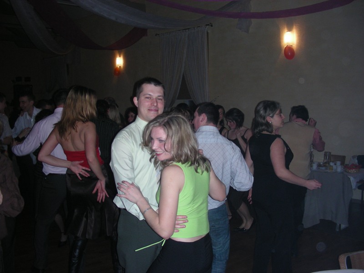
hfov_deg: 49.0
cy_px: 136
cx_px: 182
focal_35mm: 38
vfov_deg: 37.7
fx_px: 400
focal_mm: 6.3
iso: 120
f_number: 3.5
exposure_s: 1/60
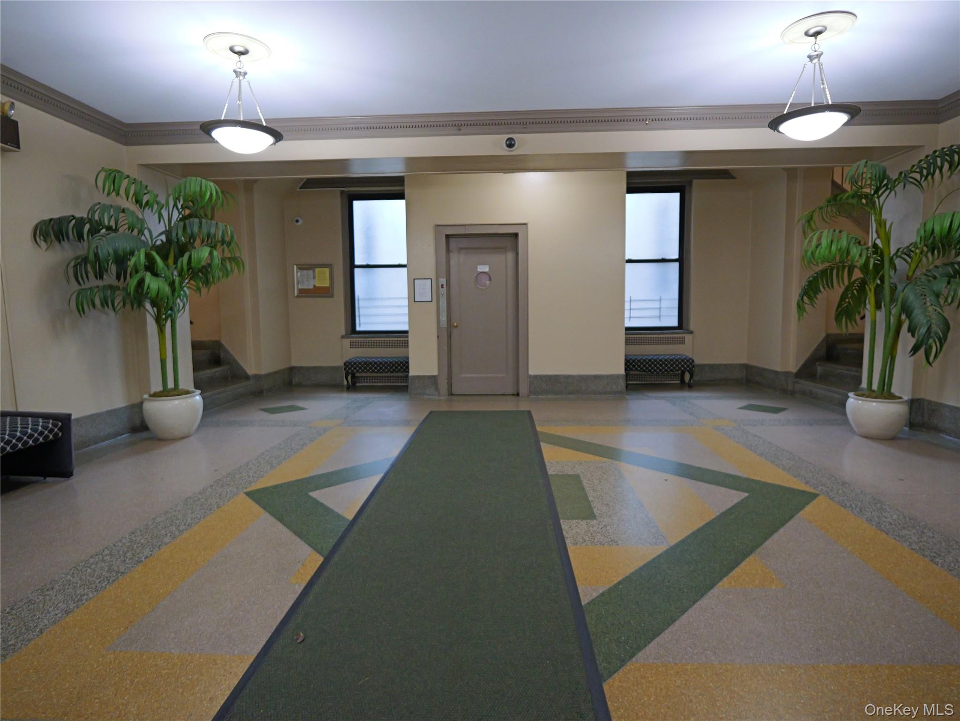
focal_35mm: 18
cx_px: 480
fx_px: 499
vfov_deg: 71.6
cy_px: 360
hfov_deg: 87.7
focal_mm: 9
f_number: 2
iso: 1250
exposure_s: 1/160
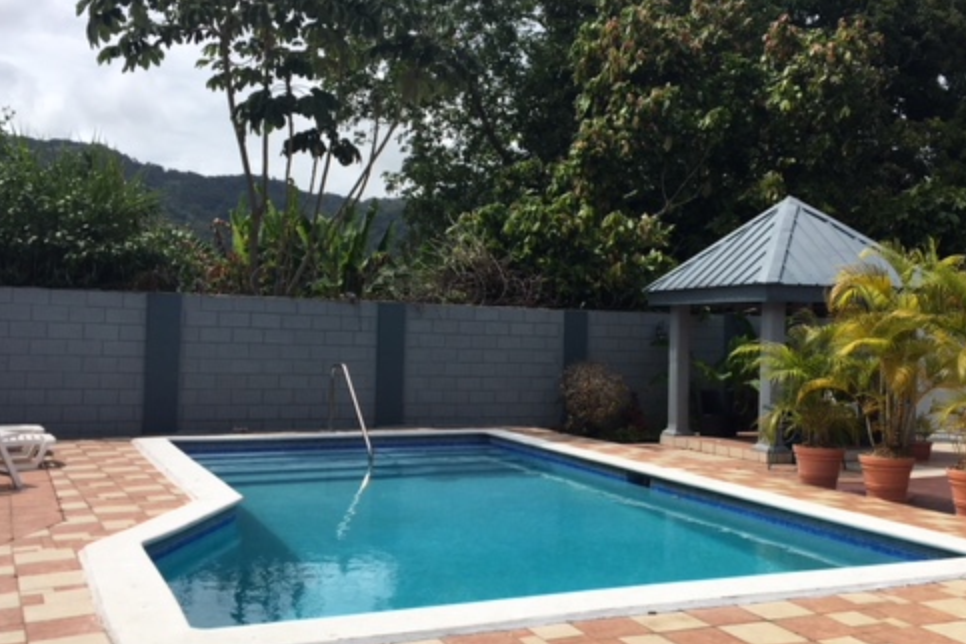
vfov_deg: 33.4
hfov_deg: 48.4
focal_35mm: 40
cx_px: 542
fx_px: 1073
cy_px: 316
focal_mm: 4.15
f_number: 2.2
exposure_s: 1/2653
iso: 25
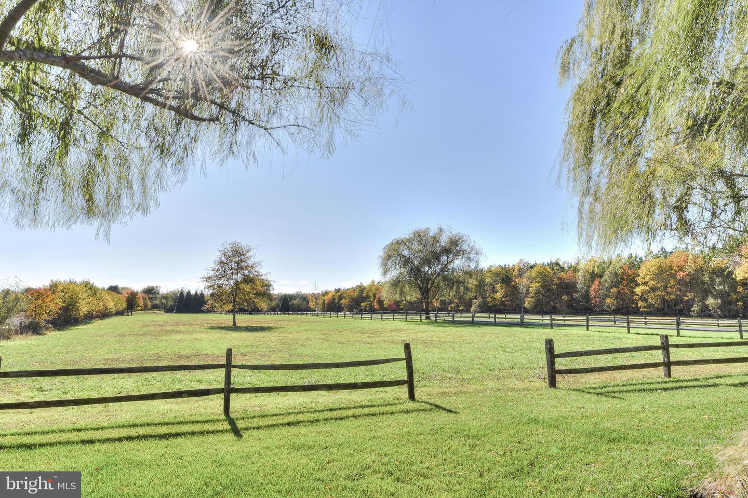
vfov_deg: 53.1
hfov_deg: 73.7
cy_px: 249
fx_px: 499
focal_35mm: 24
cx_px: 374
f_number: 22
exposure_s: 1/30
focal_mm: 24
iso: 100
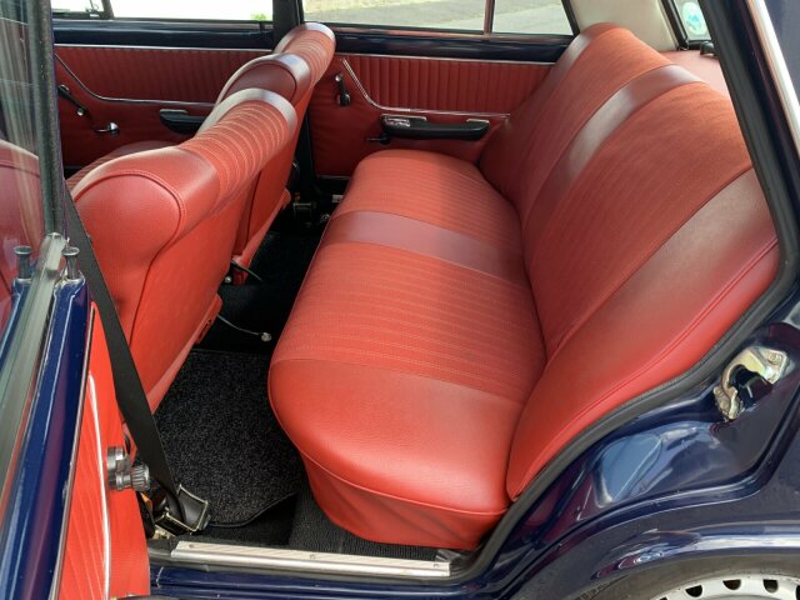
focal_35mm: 26
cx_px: 400
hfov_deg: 67.3
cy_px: 300
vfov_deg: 53.1
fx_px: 601
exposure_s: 1/121
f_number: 1.8
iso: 40
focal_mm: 4.25
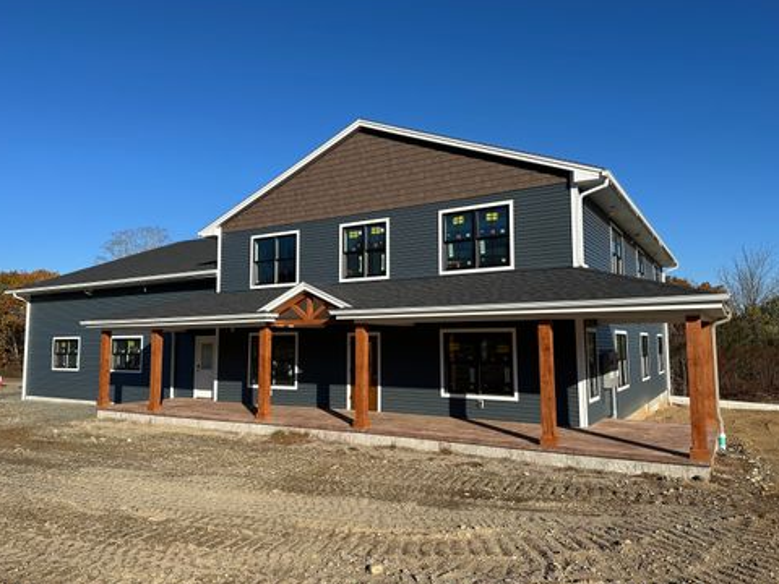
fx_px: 563
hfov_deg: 69.4
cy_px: 286
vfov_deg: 54.9
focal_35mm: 25
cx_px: 388
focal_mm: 6.86
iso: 80
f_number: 1.78
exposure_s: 1/5263
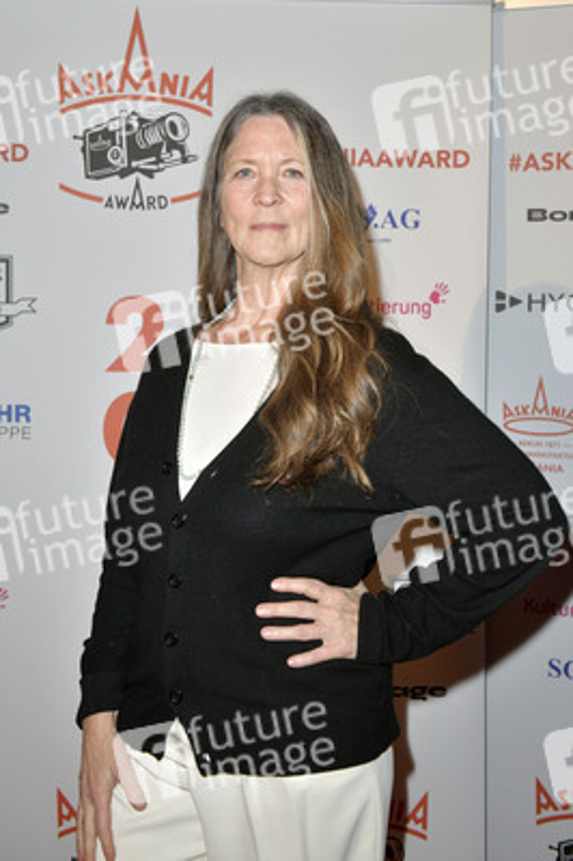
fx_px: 1004
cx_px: 286
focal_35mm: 42
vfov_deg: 46.4
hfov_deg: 31.8
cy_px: 430
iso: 1250
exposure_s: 1/200
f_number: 5.6
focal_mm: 42
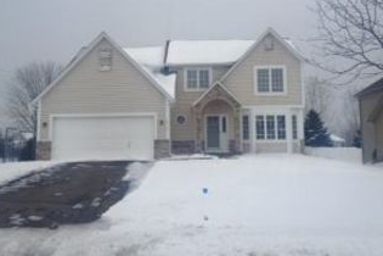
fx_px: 426
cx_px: 185
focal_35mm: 40
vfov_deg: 33.3
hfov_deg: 48.5
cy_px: 102
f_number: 2.4
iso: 50
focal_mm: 4.28
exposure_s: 1/1493
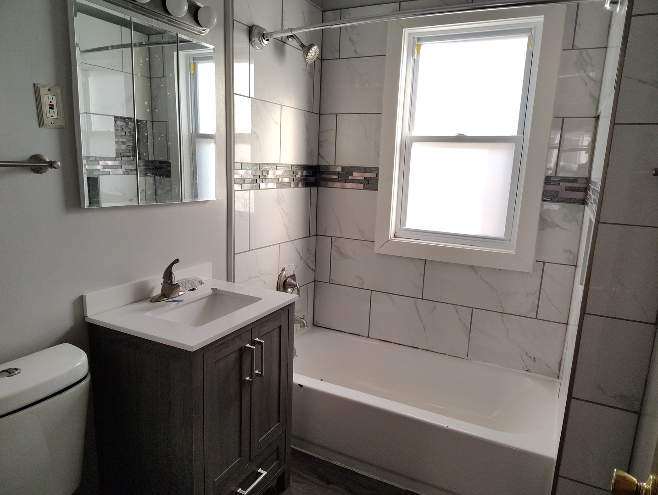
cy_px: 248
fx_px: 457
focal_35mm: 24
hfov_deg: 71.5
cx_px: 329
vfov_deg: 56.9
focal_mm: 5.56
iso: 306
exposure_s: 1/120
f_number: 1.8
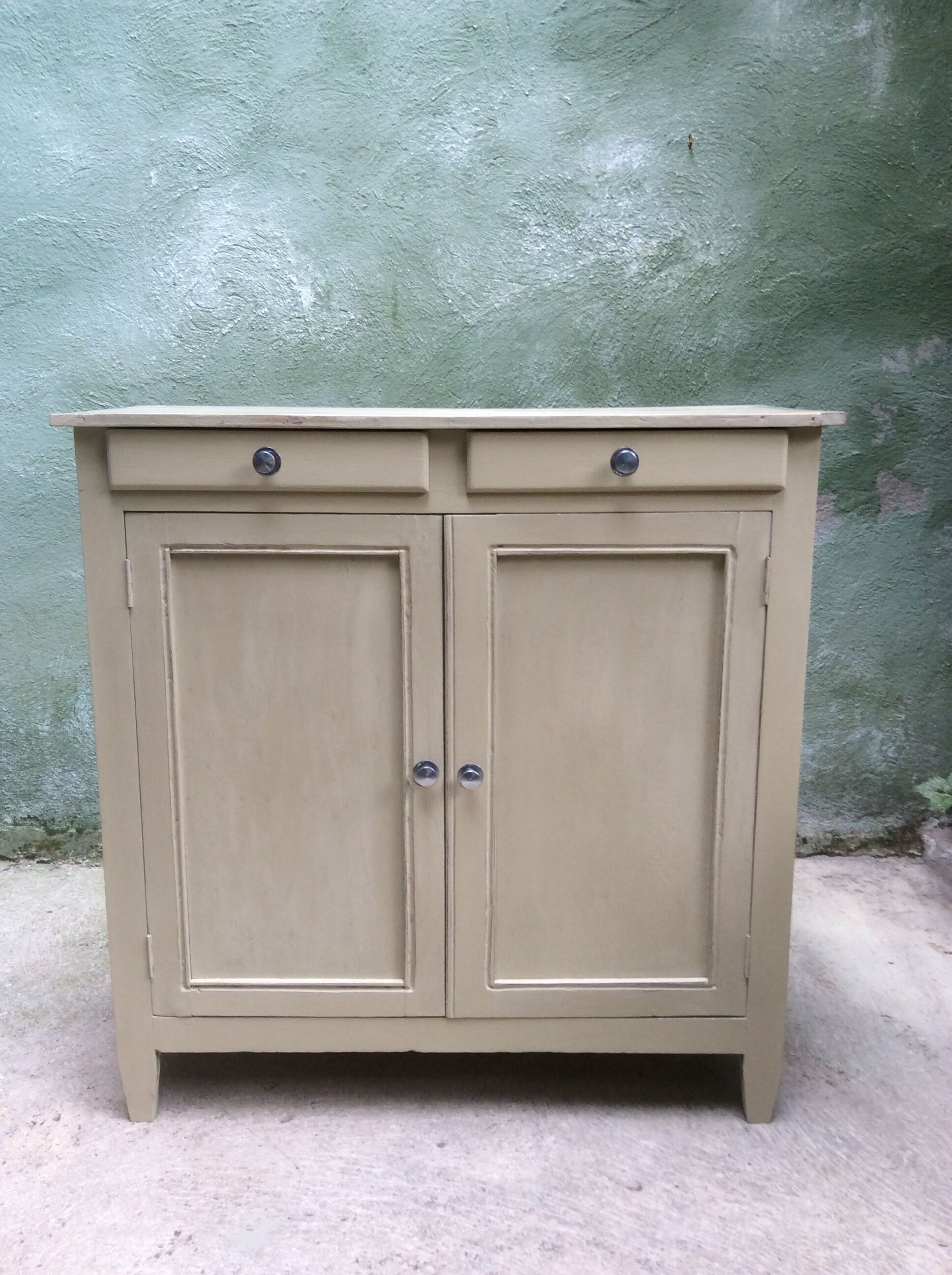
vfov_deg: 56.9
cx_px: 476
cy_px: 638
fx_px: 1177
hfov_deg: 44.1
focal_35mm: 32
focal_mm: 3.3
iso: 32
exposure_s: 1/25
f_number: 2.4
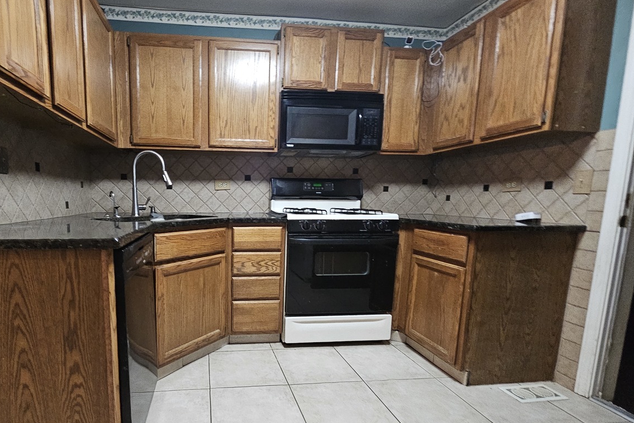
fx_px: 299
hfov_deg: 91.6
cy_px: 234
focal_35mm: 17
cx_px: 242
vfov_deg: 70.3
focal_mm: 2.2
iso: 800
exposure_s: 1/24
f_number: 2.2
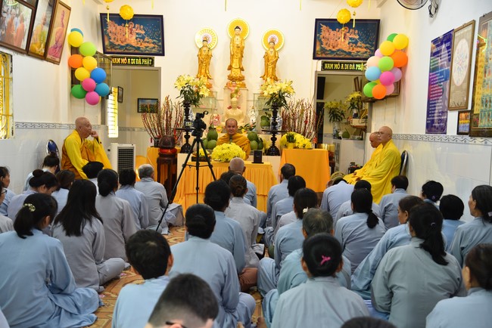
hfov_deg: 44.5
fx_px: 602
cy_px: 164
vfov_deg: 30.5
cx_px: 246
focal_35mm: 44
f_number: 4
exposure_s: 1/60
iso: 400
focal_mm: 44
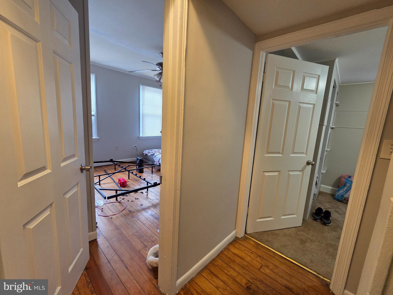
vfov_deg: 89.9
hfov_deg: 106.2
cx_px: 196
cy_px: 148
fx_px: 148
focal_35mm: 13
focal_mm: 2.2
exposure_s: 1/60
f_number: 2.2
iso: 400
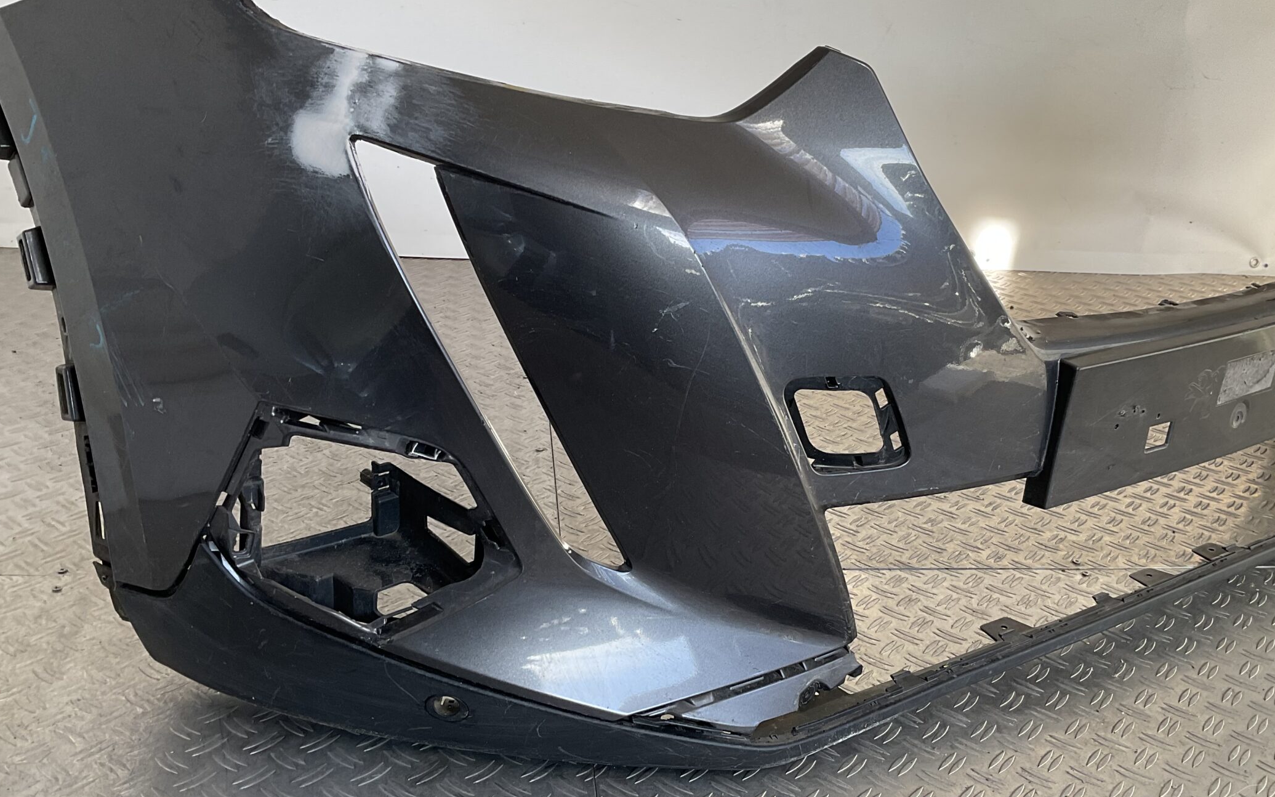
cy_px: 411
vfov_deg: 33.6
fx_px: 1320
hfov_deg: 51.4
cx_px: 720
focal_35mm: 38
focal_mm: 3
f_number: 1.8
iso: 25
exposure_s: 1/120
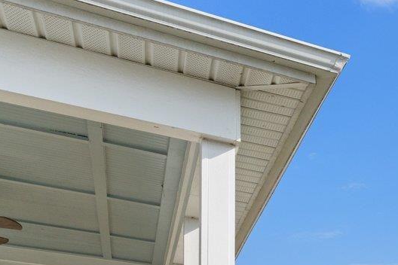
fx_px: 730
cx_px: 709
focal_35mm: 66
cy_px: 453
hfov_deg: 21.1
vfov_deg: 17.4
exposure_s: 1/640
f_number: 9
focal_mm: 17
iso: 200
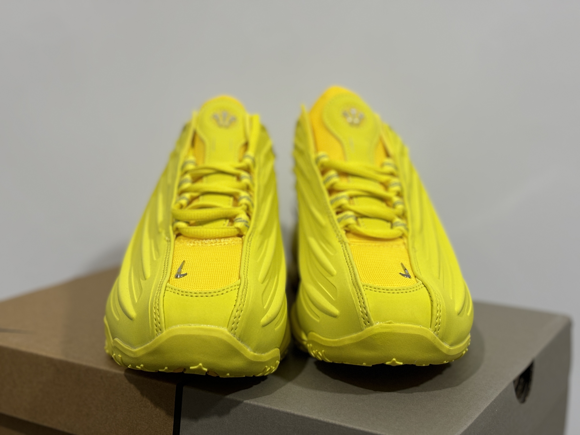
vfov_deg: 28.0
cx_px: 290
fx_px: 871
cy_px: 218
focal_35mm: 52
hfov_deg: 36.8
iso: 125
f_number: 1.6
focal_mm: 5.96
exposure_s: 1/50
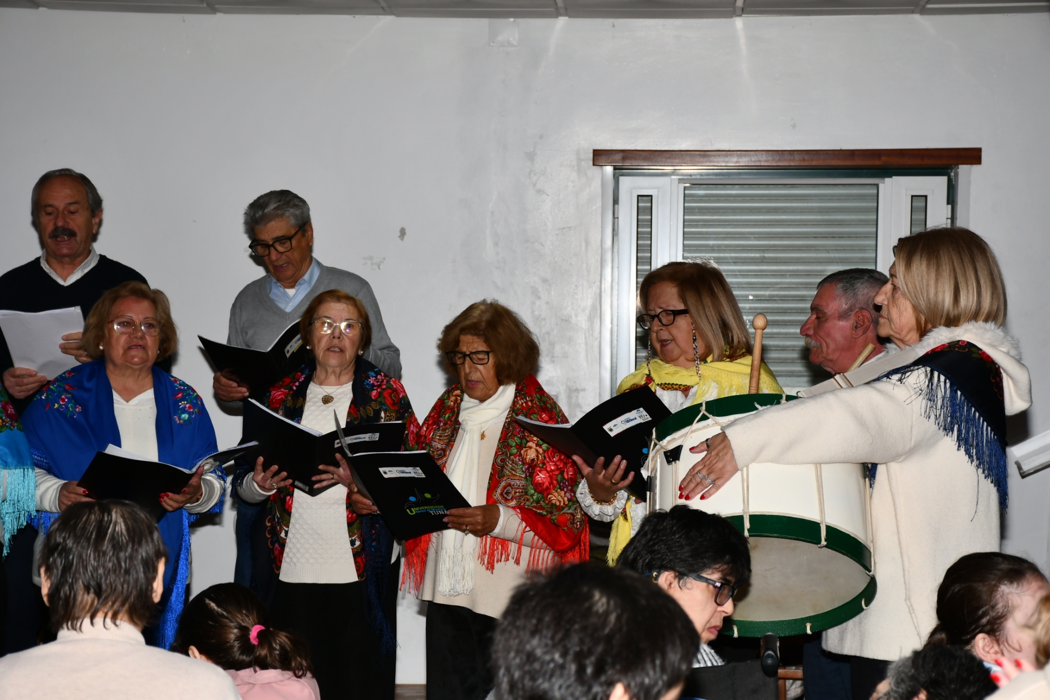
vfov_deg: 14.7
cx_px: 525
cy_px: 350
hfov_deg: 21.9
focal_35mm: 93
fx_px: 2713
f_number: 6.3
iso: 200
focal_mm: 62
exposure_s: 1/80
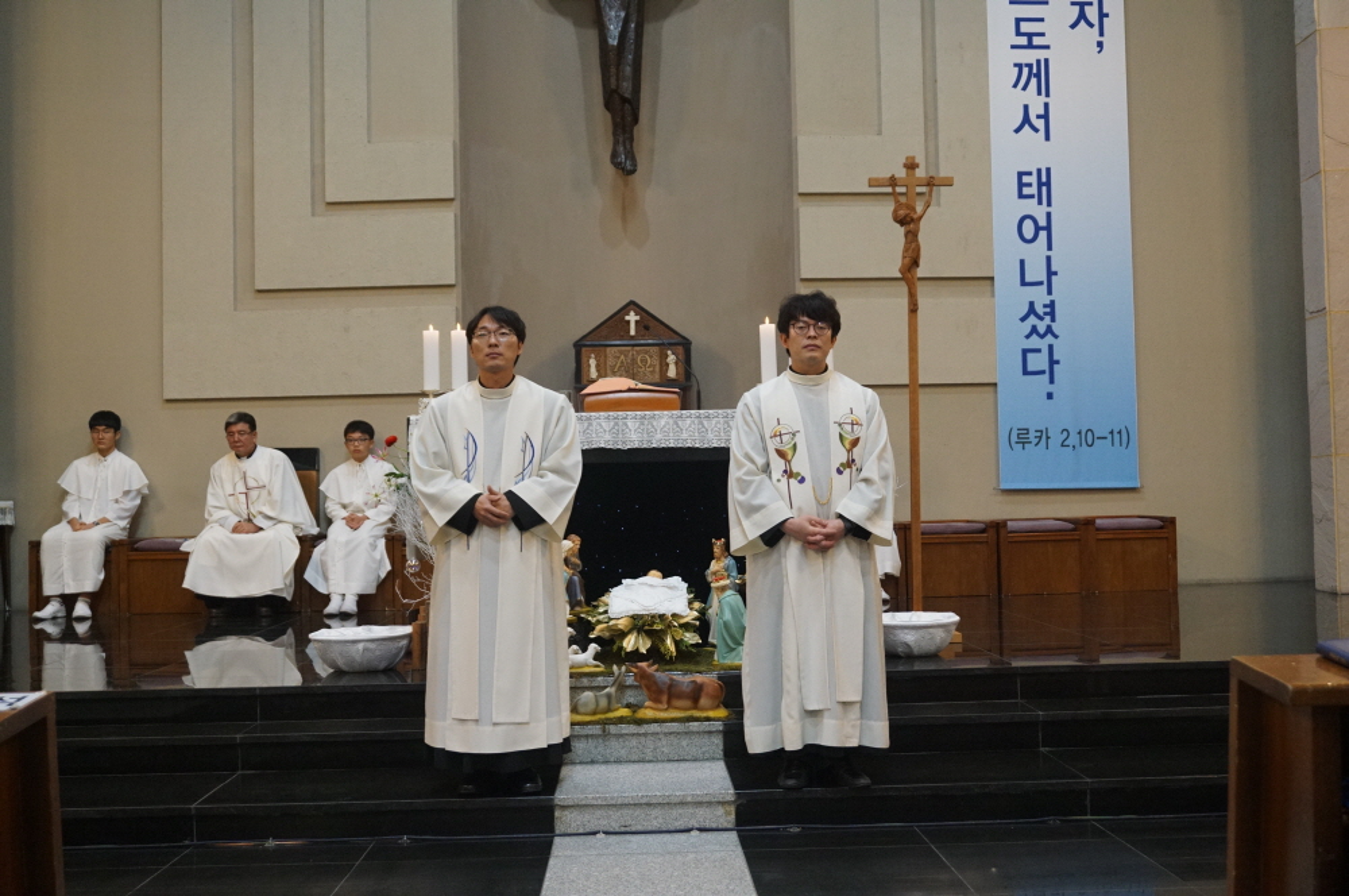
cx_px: 674
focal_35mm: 38
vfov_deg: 35.4
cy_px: 448
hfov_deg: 51.3
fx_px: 1403
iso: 1600
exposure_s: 1/160
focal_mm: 25
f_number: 4.5
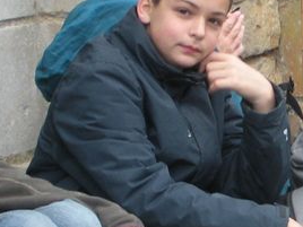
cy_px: 97
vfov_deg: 8.8
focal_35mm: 169
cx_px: 295
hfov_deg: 11.6
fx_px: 1479
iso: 137
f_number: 3.5
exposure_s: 1/63.1
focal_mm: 6.3
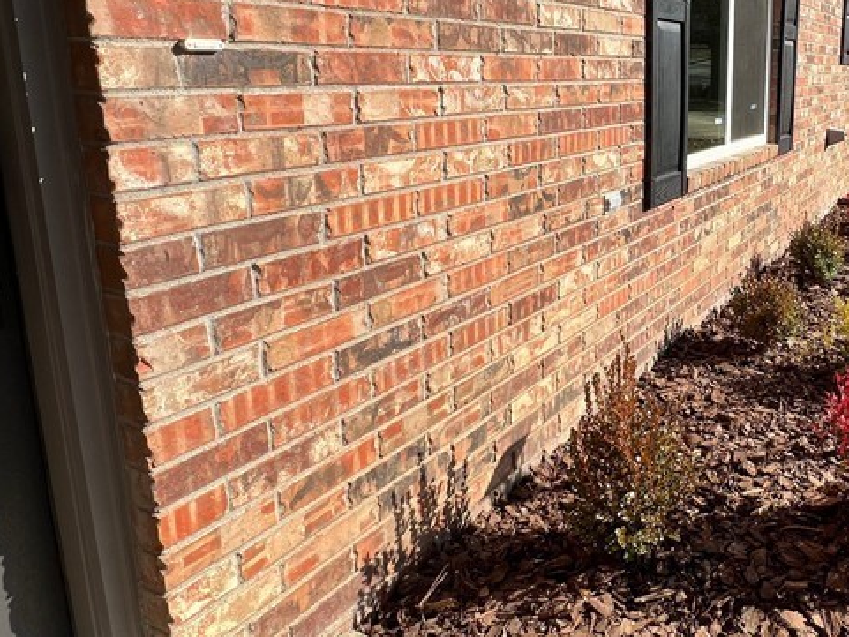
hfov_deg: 59.4
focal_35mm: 27
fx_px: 662
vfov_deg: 50.2
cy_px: 199
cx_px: 695
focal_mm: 1.57
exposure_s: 1/1429
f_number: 1.8
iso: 32
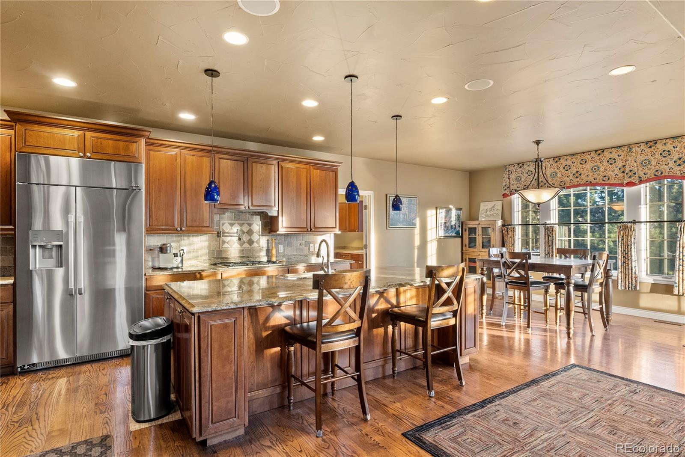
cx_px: 342
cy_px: 228
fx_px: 335
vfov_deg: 68.6
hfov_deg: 91.3
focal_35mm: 18
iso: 1000
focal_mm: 17.6
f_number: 8
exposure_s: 1/4
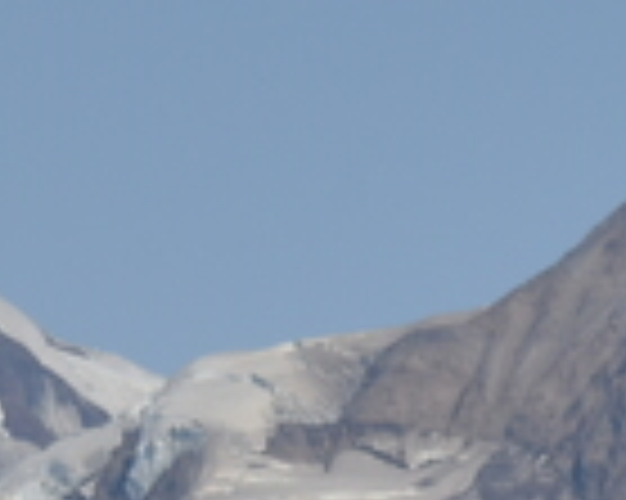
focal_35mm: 1169
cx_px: 1117
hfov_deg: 1.7
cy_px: 1446
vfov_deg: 1.3
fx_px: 21643
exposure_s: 1/500
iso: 100
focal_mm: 135
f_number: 11
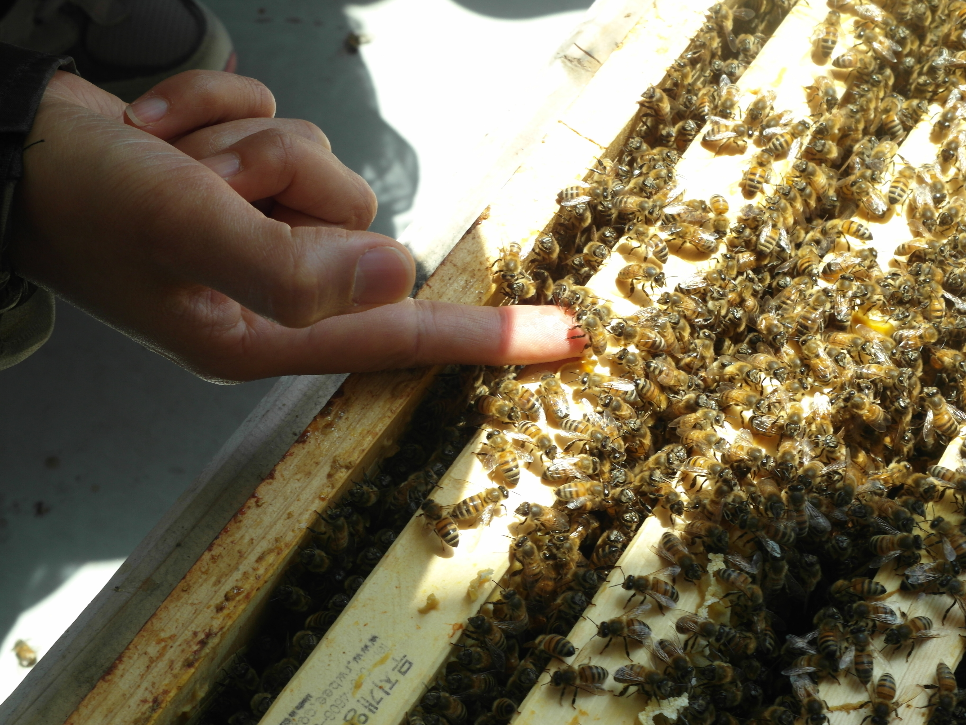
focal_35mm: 72
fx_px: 2009
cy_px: 362
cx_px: 483
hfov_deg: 27.0
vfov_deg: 20.4
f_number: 4.3
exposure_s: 1/180
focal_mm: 15.6
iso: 80
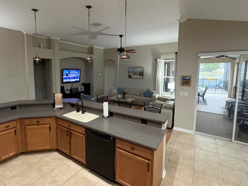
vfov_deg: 68.4
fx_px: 136
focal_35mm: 19
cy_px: 82
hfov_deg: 84.2
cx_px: 108
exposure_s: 1/60
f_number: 2.2
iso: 800
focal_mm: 2.22
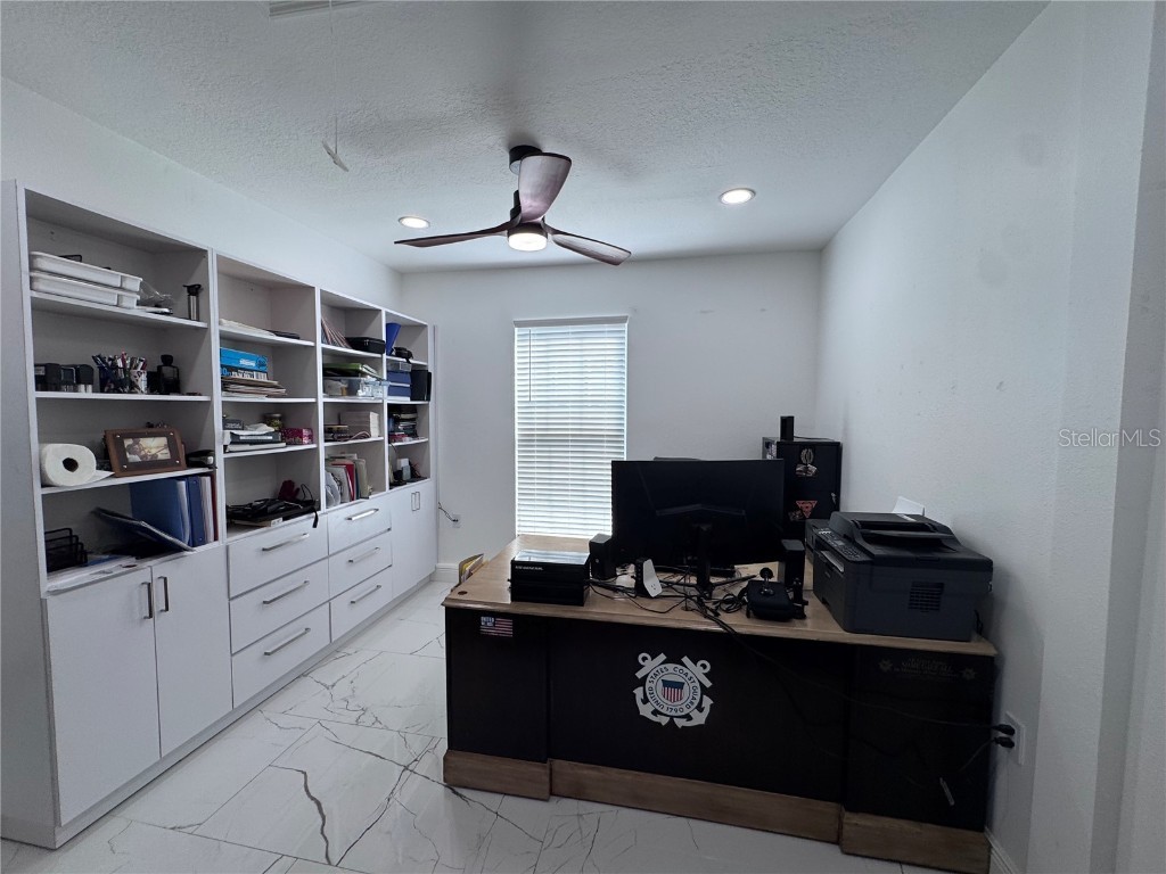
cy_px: 437
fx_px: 472
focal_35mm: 14
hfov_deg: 102.1
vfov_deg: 85.7
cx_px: 583
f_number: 2.2
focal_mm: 2.22
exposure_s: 1/136
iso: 40
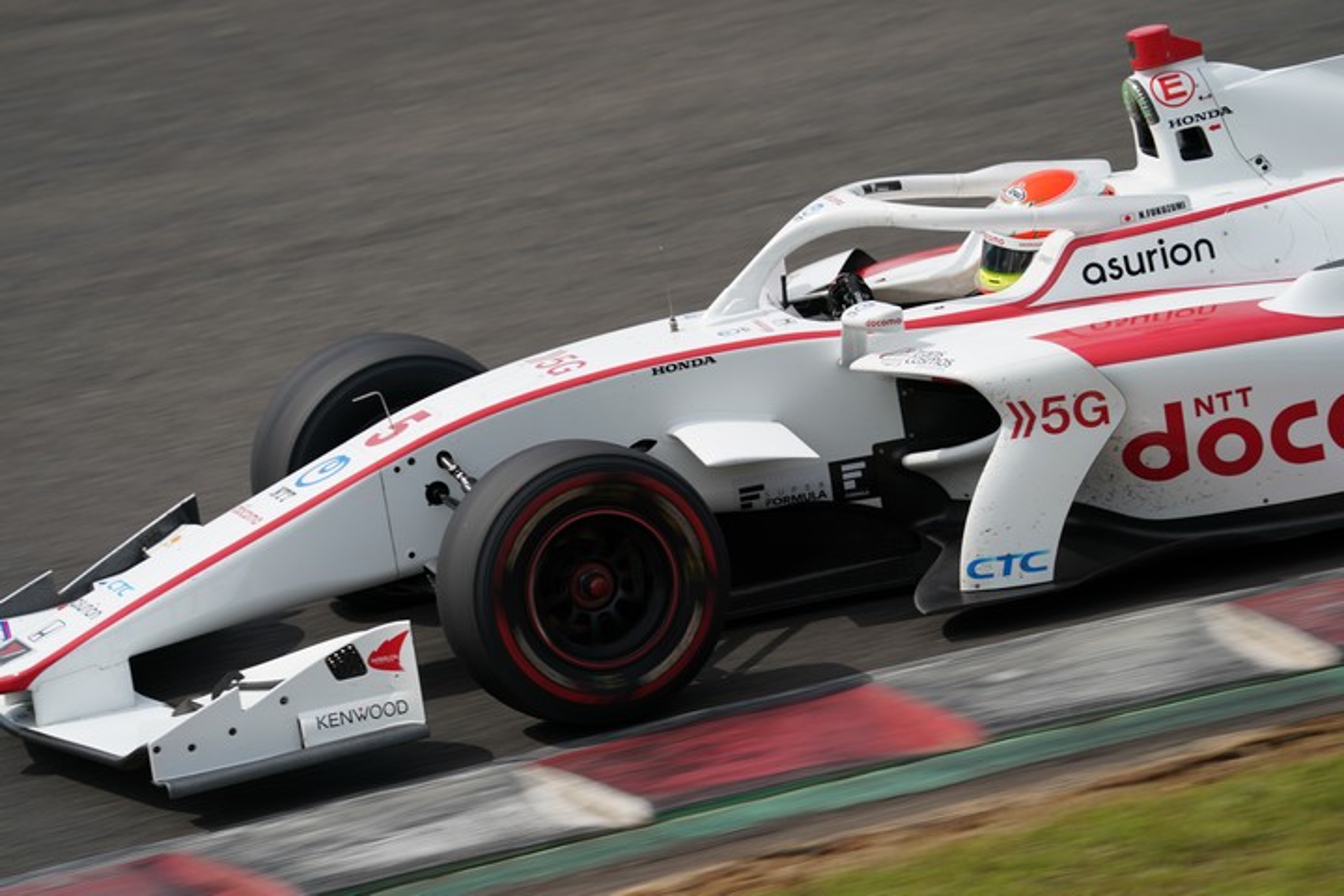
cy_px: 448
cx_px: 672
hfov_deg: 4.5
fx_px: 17023
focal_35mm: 456
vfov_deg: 3.0
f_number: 6.3
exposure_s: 1/640
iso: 100
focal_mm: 456
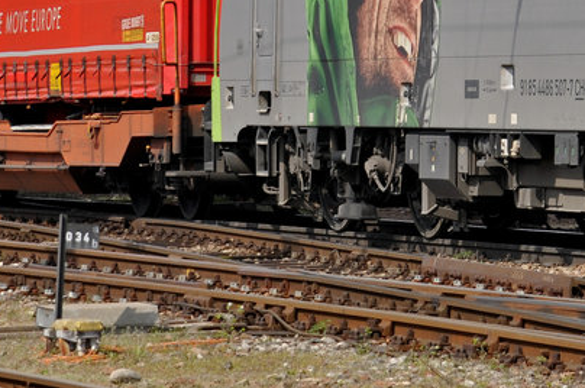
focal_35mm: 312
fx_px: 5062
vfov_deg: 4.4
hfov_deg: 6.6
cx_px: 766
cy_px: -167
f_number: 5.6
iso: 200
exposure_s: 1/1000
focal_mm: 70
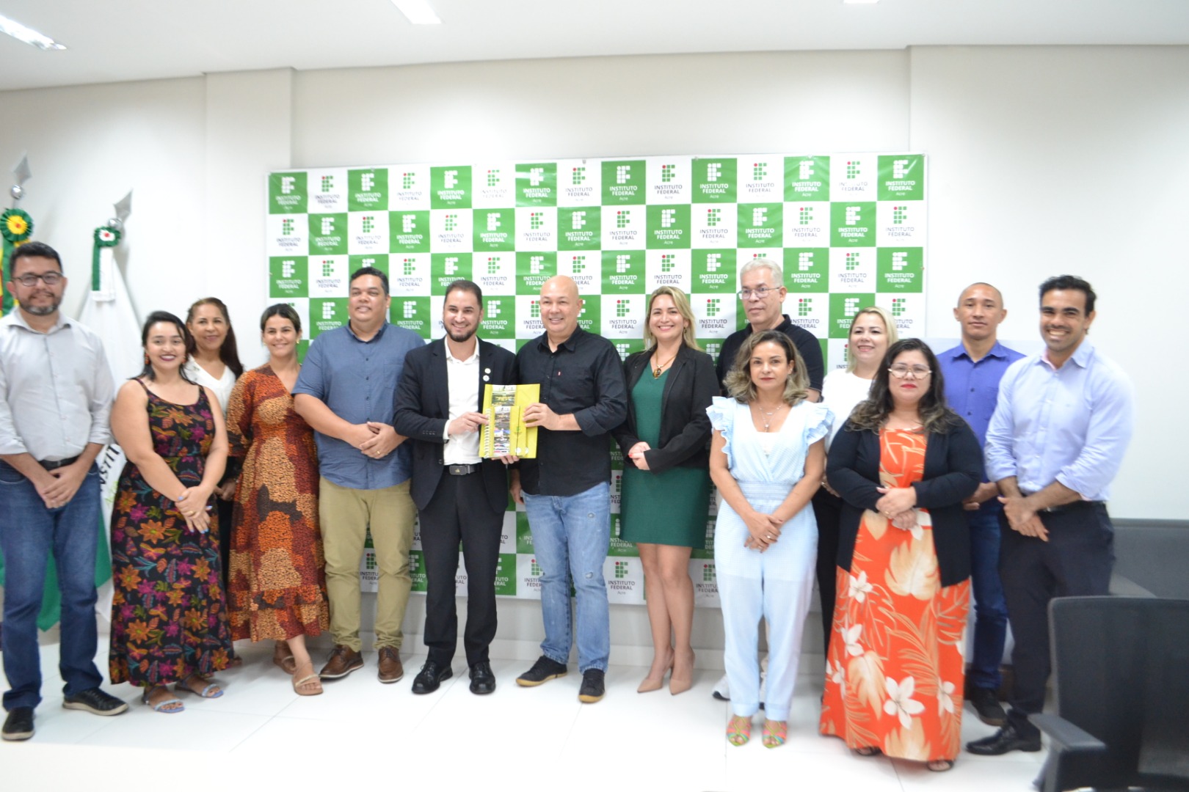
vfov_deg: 47.9
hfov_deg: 67.4
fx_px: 892
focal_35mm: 27
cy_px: 396
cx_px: 594
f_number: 3.5
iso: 1600
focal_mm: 18
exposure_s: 1/80
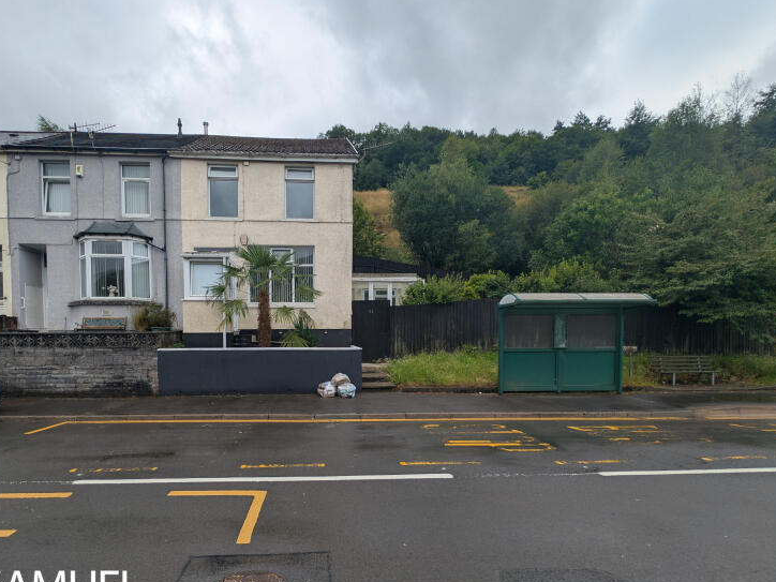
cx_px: 345
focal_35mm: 17
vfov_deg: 73.9
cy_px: 349
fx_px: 381
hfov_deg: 90.7
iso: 39
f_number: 1.95
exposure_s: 1/1848
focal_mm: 2.23
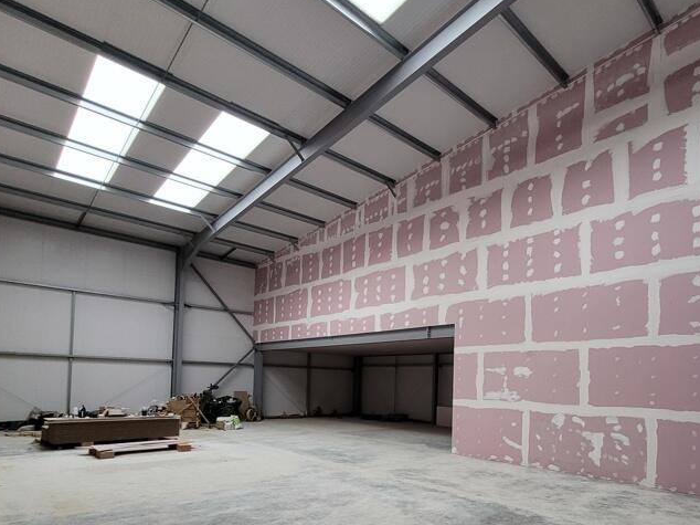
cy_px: 366
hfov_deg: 77.8
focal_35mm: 21
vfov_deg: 61.3
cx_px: 431
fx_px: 424
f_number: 2.2
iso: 250
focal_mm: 1.74
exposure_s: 1/50
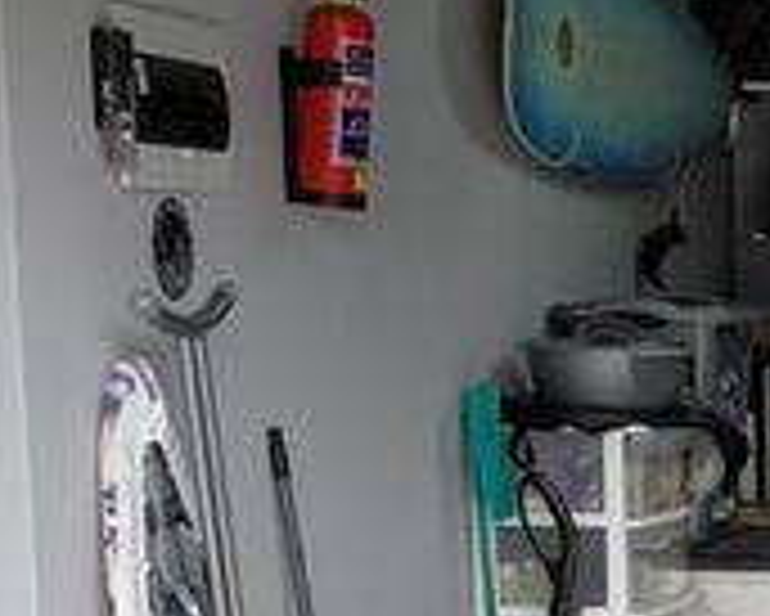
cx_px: 964
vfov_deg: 13.3
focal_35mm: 114
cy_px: 679
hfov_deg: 16.1
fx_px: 2599
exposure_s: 1/120
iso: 64
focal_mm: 4.69
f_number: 1.8
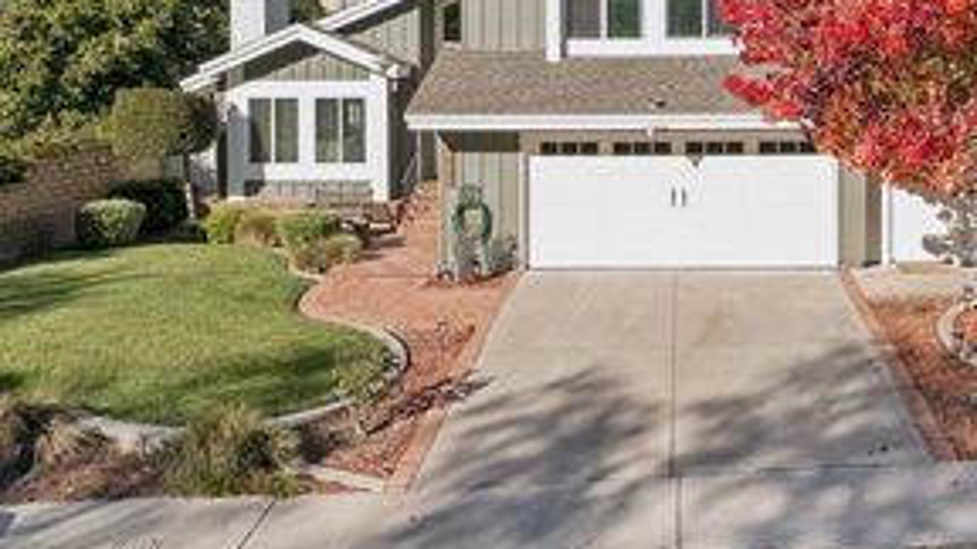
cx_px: 685
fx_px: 1036
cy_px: 93
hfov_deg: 49.2
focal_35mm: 40
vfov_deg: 28.9
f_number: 2.8
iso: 100
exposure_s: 1/2000
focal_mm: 8.4
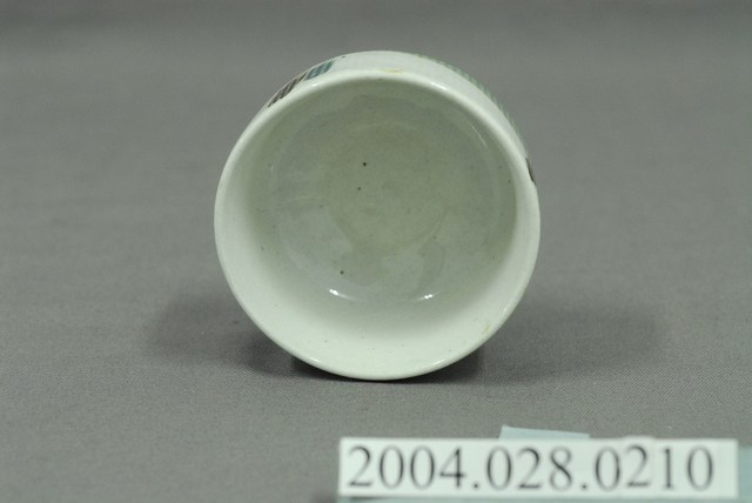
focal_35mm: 90
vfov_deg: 15.2
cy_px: 252
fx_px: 1882
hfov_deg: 22.6
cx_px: 376
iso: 1000
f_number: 8
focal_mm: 60
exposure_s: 1/13
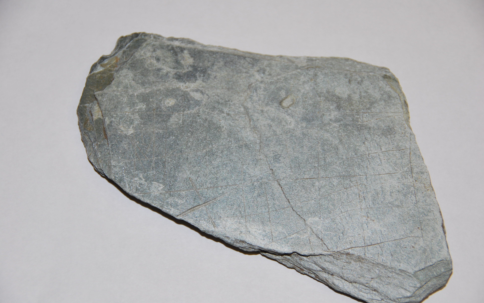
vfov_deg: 10.4
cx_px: 243
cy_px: 161
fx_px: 1662
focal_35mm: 126
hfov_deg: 16.6
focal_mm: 82
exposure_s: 1/60
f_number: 5.3
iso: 200
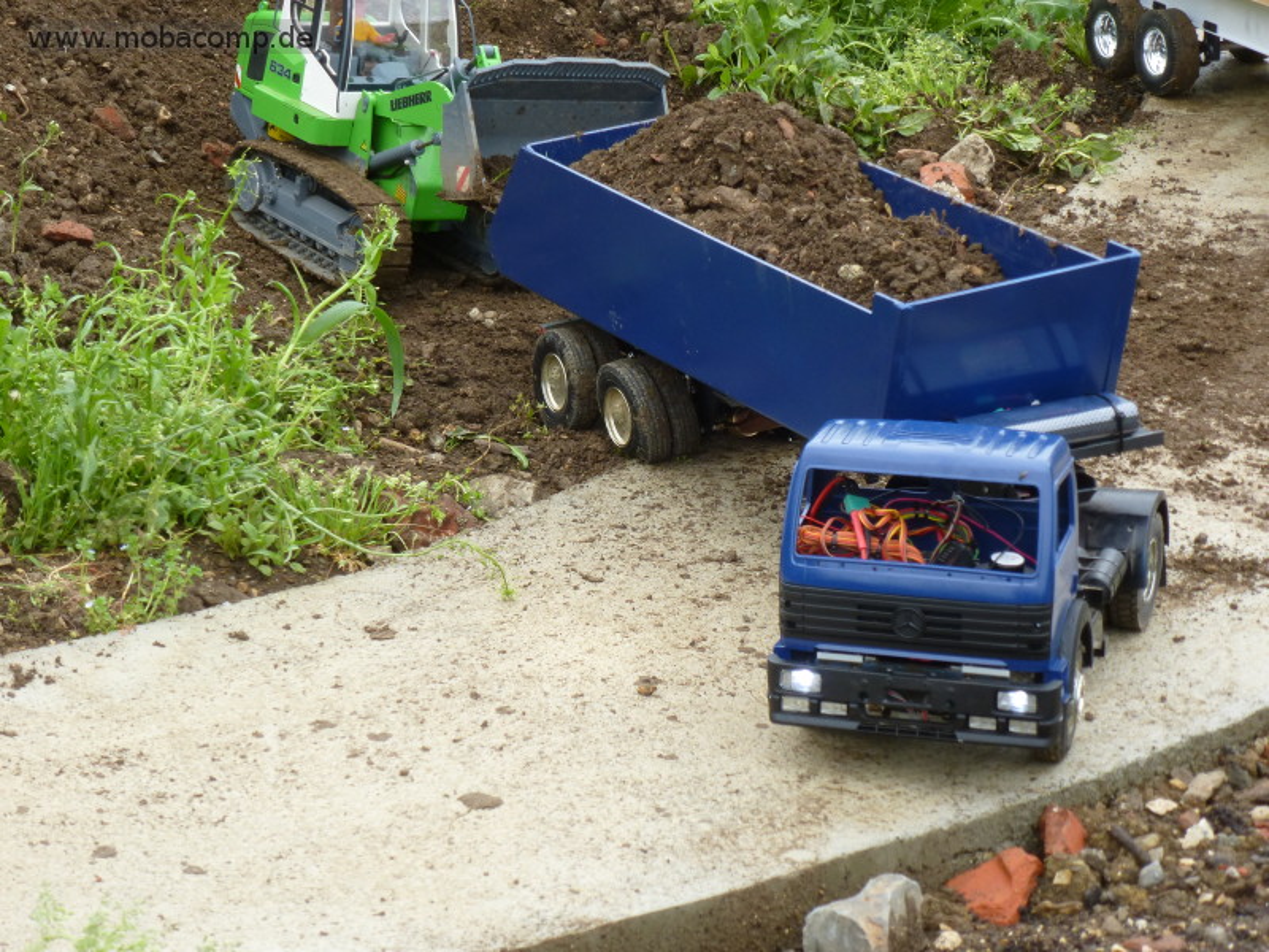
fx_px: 5206
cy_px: 476
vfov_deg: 10.4
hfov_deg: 13.9
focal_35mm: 142
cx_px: 634
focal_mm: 25.5
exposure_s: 1/160
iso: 200
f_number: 5.3
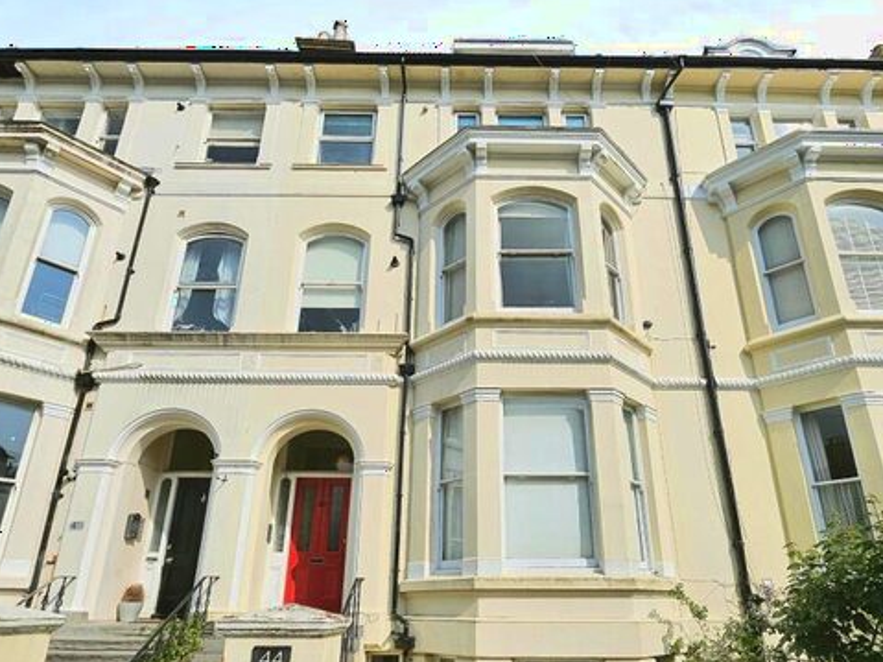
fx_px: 485
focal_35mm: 19
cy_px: 239
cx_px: 468
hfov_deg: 84.6
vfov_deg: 67.4
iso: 32
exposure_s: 1/3333
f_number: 2.2
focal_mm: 1.7
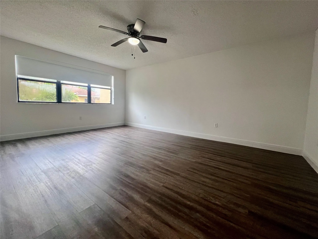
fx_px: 119
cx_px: 159
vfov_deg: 89.9
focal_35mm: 13
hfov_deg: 106.2
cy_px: 120
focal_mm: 1.57
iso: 125
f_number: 1.8
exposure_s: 1/120
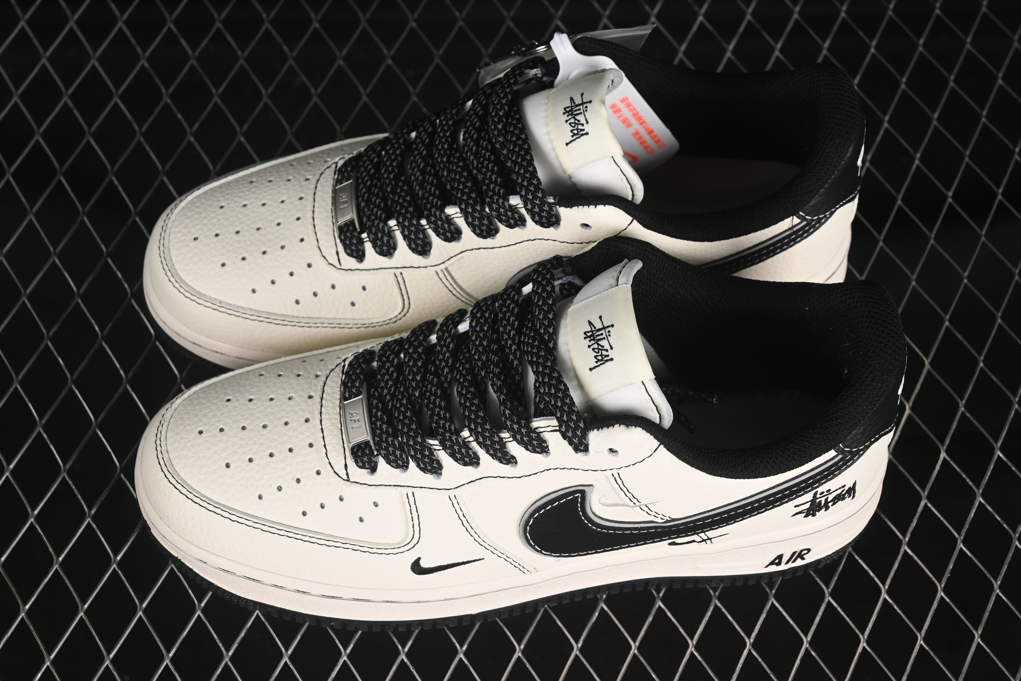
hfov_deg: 27.0
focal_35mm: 75
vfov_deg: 18.2
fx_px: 2127
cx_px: 510
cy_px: 340
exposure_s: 1/80
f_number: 7.1
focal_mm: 50
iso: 160
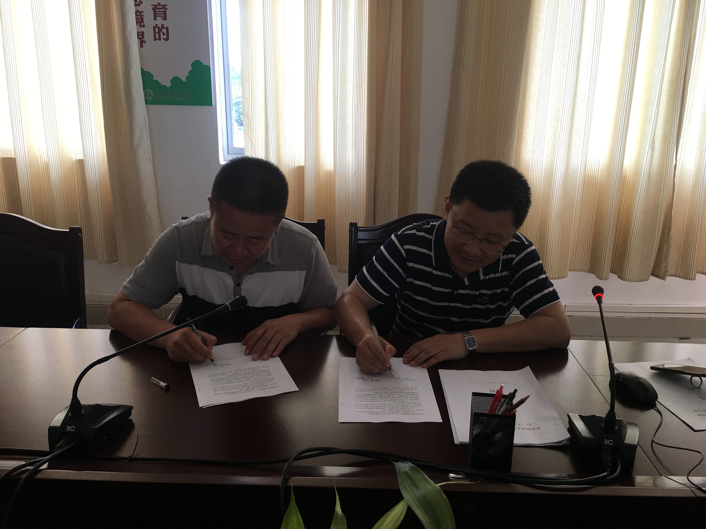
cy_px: 264
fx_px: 591
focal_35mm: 29
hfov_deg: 61.7
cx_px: 353
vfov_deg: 48.2
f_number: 2.2
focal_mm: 4.15
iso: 25
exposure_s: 1/33
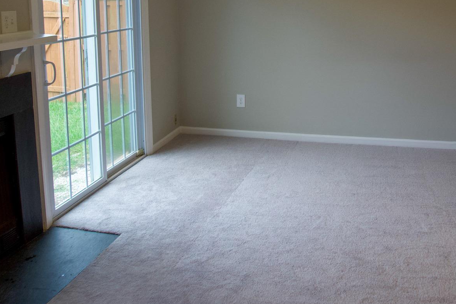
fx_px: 532
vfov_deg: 30.9
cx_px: 283
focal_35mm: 42
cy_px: 51
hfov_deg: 46.0
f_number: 4
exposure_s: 1/160
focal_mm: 16
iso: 500
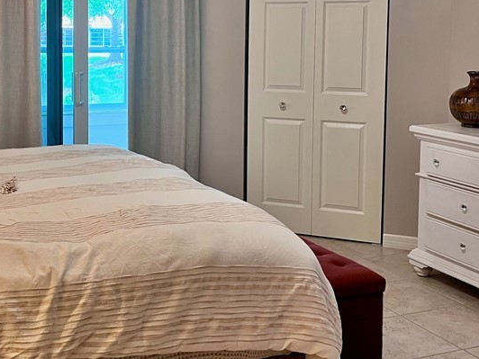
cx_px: 169
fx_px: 692
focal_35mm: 50
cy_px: 77
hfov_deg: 37.9
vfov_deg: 28.5
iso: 125
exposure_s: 1/60
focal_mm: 5.1
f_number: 1.6
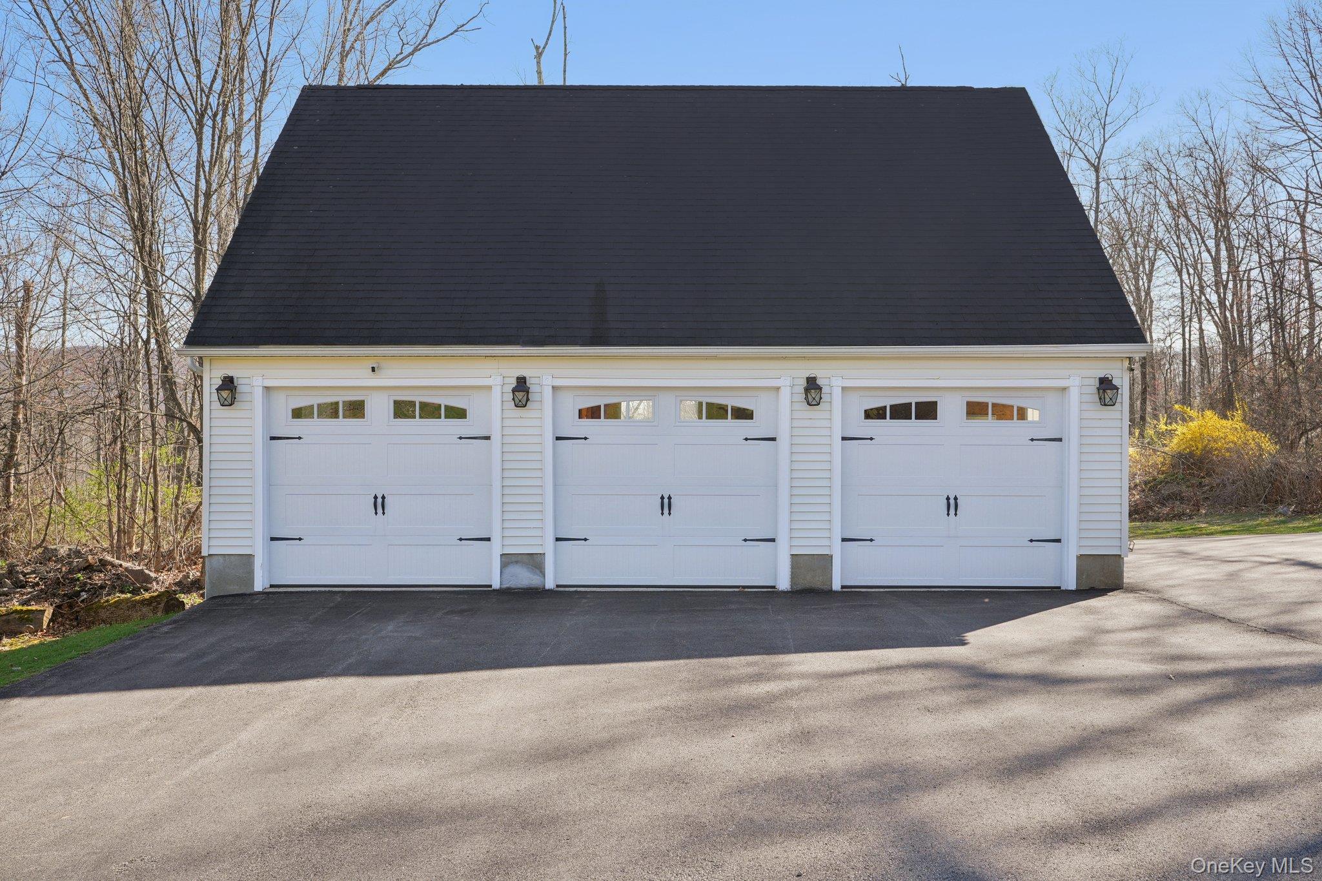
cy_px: 440
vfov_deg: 41.7
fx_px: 1157
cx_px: 661
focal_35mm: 32
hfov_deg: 59.5
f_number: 8
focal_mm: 31.5
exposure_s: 1/80
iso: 100
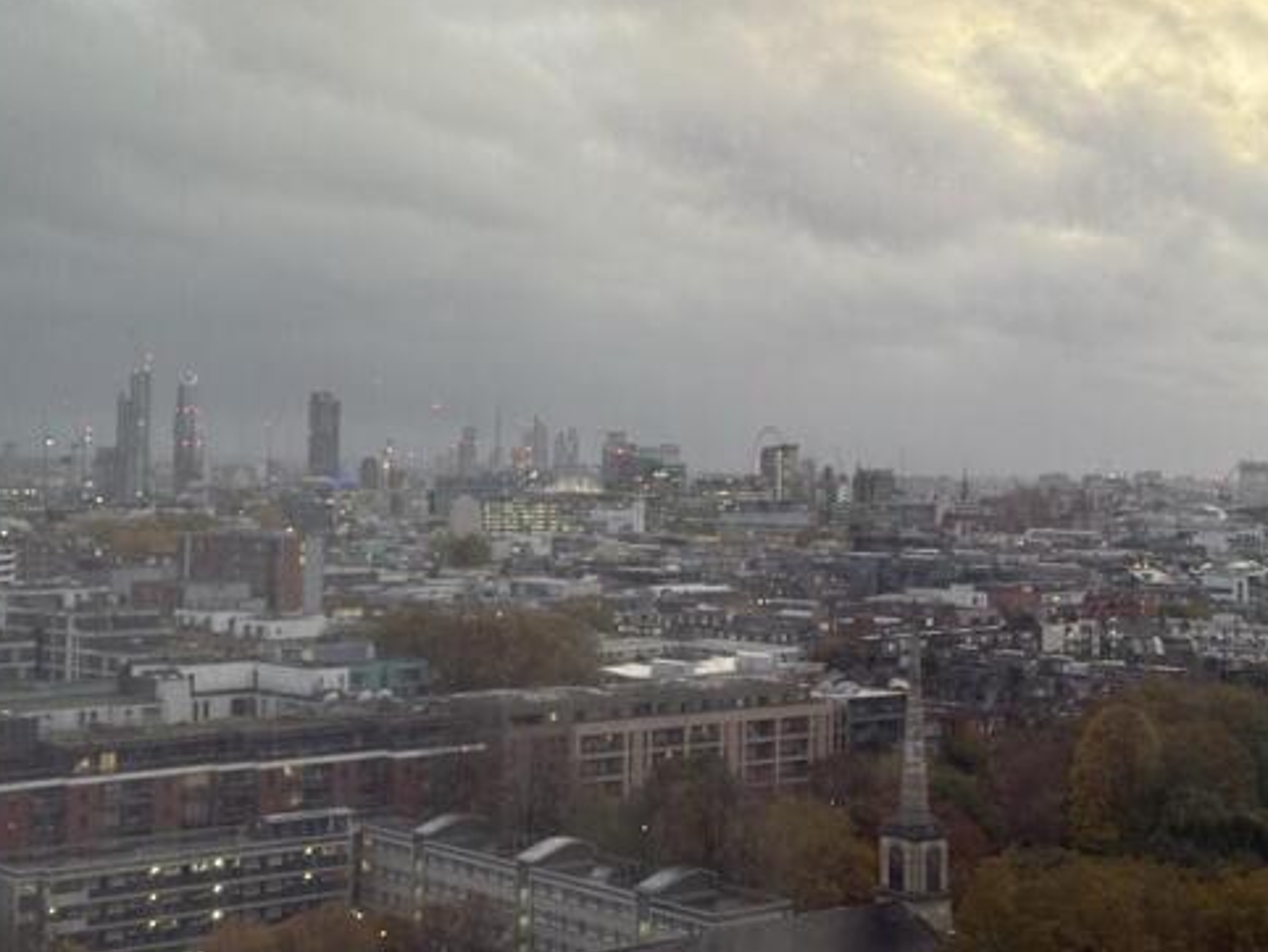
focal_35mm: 58
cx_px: 564
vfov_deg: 25.2
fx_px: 2126
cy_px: 391
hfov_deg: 33.2
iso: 64
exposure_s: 1/50
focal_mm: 6.76
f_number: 1.78
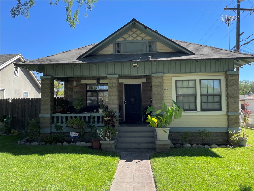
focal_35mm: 26
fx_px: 191
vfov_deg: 53.1
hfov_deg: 67.3
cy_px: 96
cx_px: 127
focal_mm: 4.2
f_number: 1.6
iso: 32
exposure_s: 1/1195
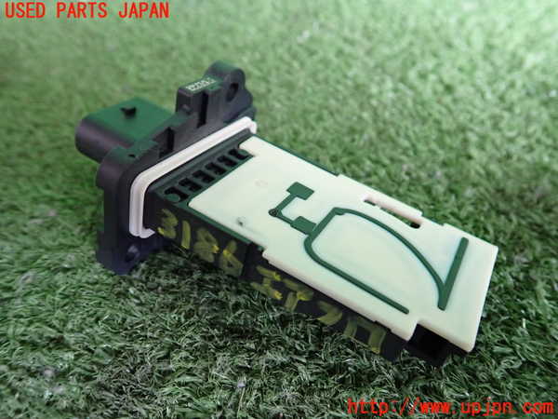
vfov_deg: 49.7
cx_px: 279
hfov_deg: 63.4
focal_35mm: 28
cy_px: 210
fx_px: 451
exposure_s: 1/30
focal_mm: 5.05
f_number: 2.2
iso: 400
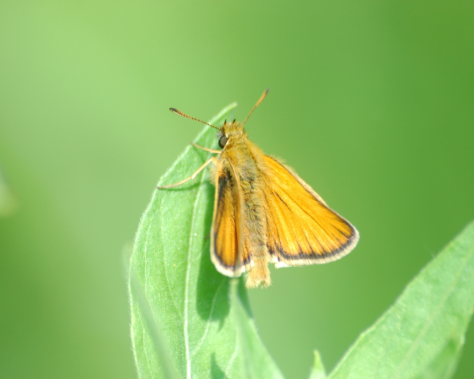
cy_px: 190
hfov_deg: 3.8
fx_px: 7140
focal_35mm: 509
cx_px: 275
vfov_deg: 3.0
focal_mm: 300
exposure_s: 1/250
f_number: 7.1
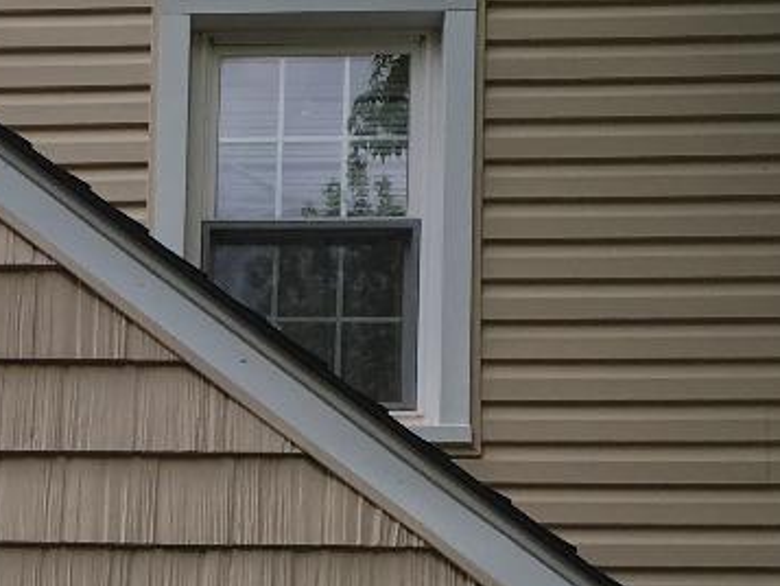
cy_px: 899
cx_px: -66
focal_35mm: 117
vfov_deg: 12.0
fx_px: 2637
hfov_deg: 16.4
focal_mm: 4.15
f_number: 2.2
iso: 25
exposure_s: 1/591
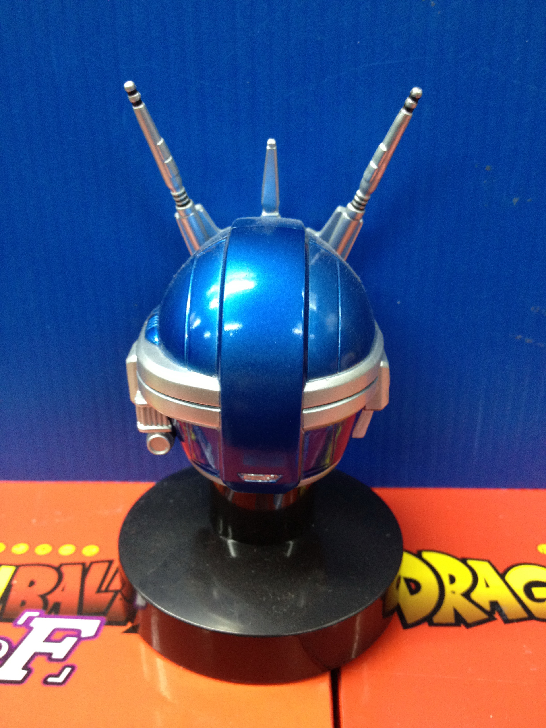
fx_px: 736
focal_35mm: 35
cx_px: 273
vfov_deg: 52.6
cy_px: 364
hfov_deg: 40.7
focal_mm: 4.28
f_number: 2.4
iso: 160
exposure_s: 1/20
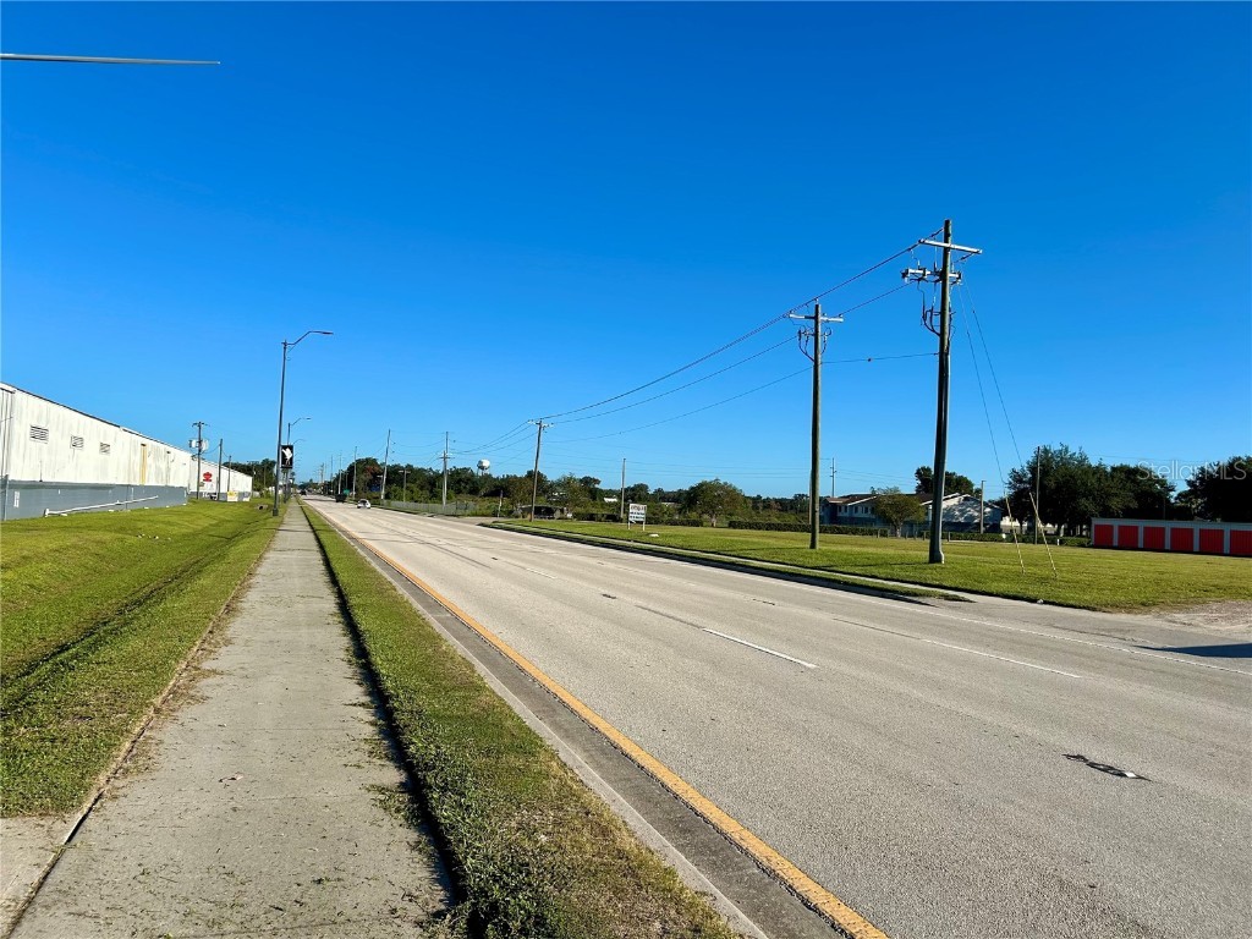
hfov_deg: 67.3
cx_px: 626
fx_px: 940
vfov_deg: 53.1
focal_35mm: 26
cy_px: 470
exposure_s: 1/4831
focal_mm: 5.7
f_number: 1.5
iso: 50
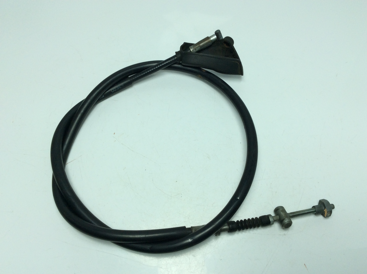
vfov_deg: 44.1
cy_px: 137
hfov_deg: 56.9
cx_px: 184
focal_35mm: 32
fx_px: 339
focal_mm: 3.3
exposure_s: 1/555
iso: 32
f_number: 2.4
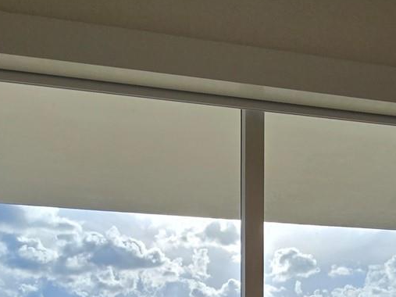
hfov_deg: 45.8
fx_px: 469
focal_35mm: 41
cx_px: 191
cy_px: 372
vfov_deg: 29.3
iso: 50
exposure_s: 1/3427
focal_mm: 2.2
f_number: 2.2
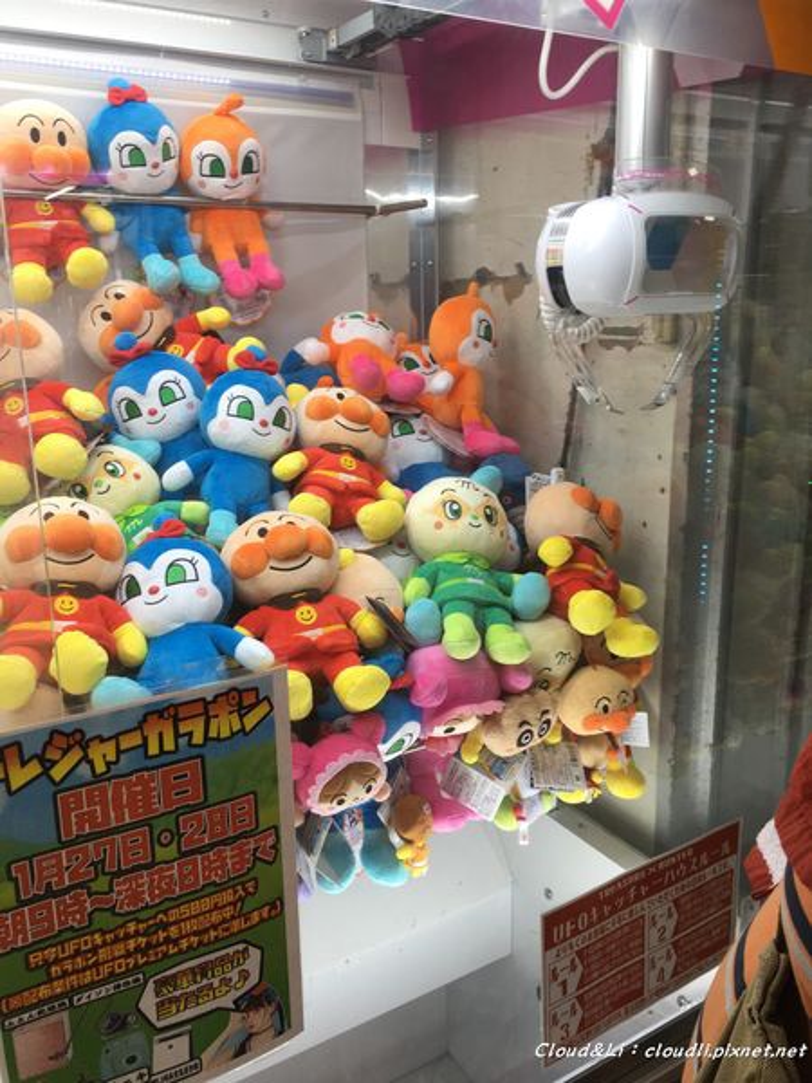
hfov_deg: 48.2
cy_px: 542
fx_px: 907
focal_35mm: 29
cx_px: 406
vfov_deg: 61.7
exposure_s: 1/120
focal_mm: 4.15
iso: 40
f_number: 2.2
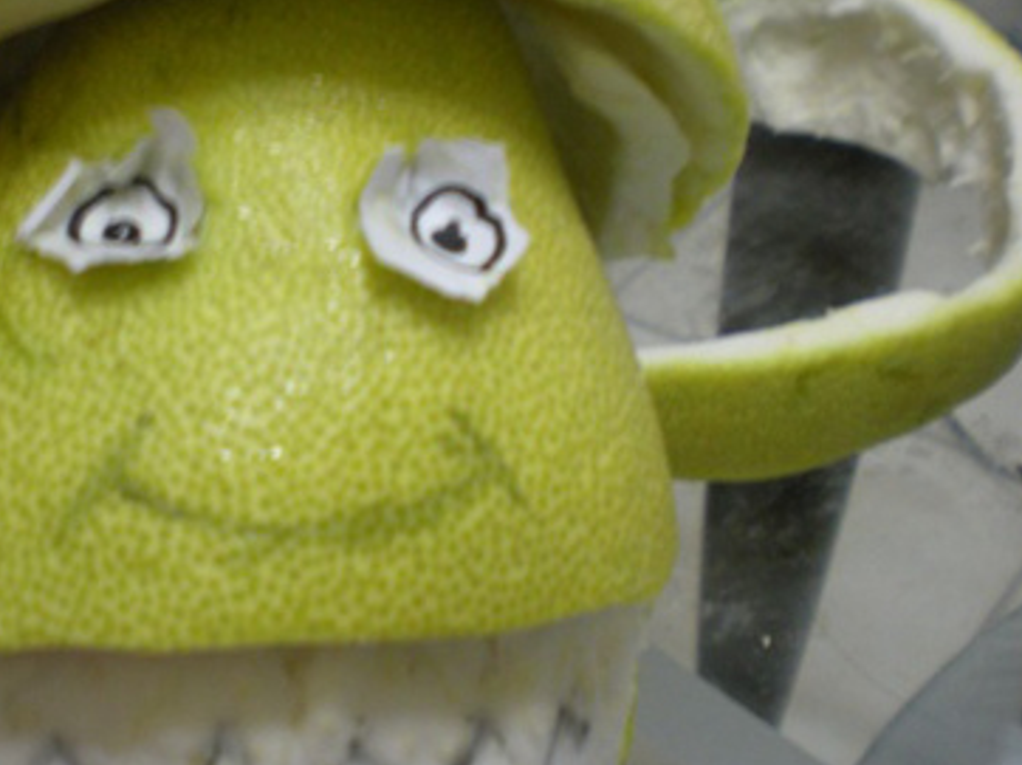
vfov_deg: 23.2
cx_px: 426
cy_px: 322
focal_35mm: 63
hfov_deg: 30.7
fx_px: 1859
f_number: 3.1
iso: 200
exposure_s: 1/15.8
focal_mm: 6.3
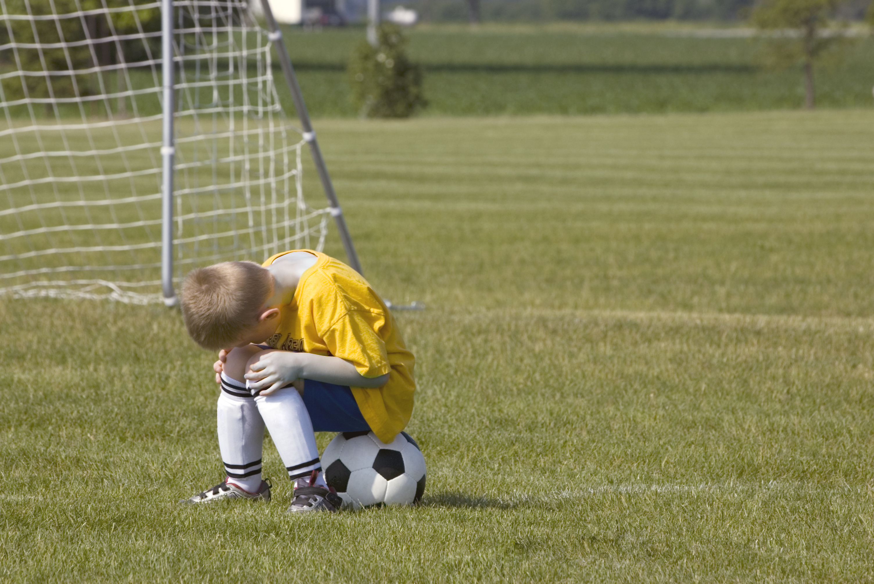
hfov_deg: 7.2
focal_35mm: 285
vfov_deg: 4.8
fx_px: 6921
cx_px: 437
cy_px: 292
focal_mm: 190
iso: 200
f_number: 11
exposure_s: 1/500
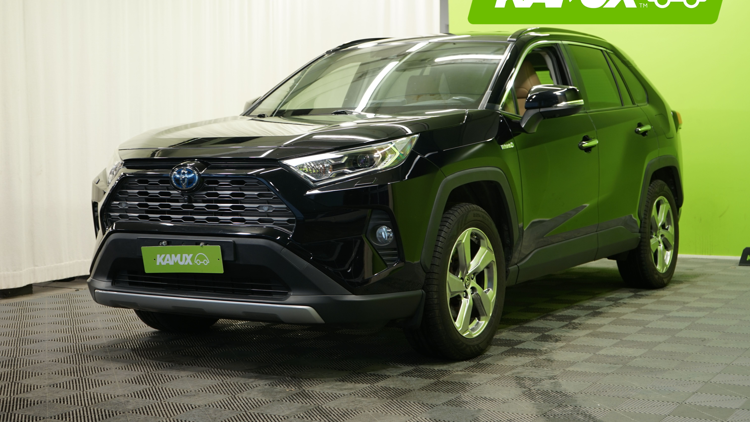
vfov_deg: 21.8
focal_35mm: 55
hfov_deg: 37.8
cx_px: 373
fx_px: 1094
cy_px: 187
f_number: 5
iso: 250
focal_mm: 52
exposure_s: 1/13
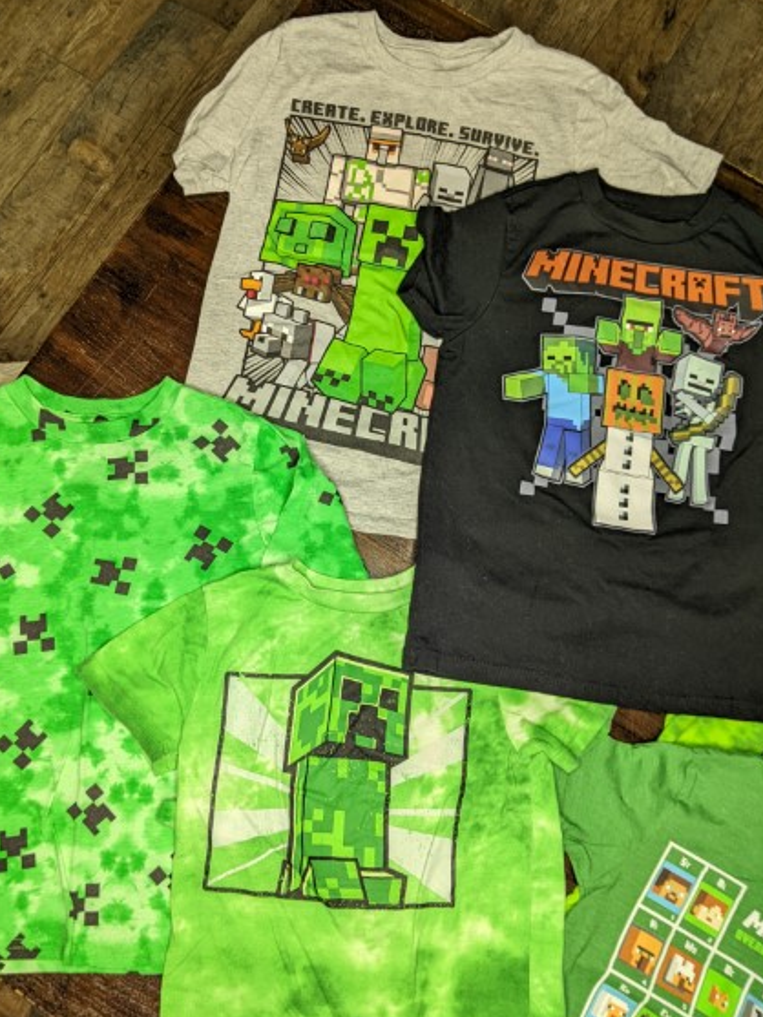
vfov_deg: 58.3
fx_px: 911
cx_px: 330
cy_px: 506
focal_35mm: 31
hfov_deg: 45.3
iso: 65
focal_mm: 4.44
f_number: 1.8
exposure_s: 1/30
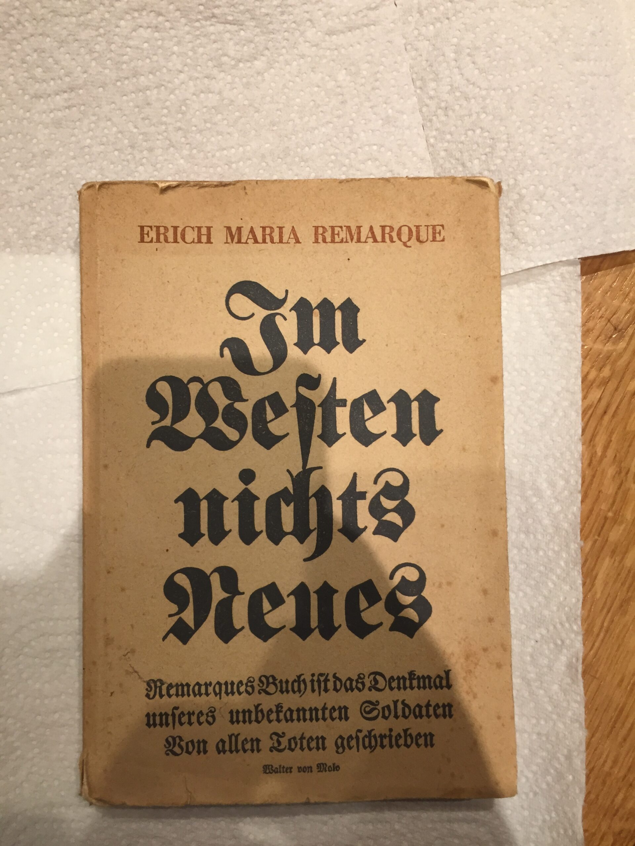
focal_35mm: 29
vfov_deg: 61.7
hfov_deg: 48.2
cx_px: 318
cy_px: 423
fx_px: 709
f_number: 2.2
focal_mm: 4.15
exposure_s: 1/33
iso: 100
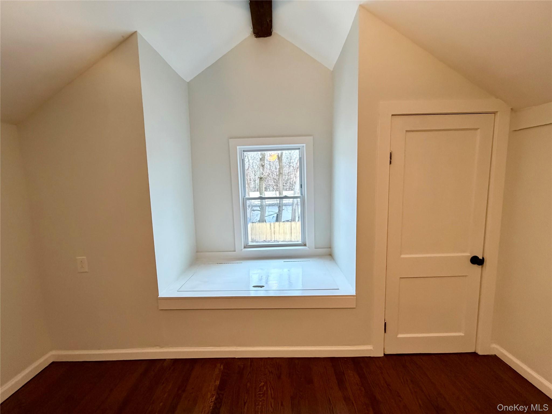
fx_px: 223
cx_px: 276
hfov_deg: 102.1
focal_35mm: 14
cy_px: 207
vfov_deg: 85.7
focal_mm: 2.22
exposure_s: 1/60
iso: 500
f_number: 2.2
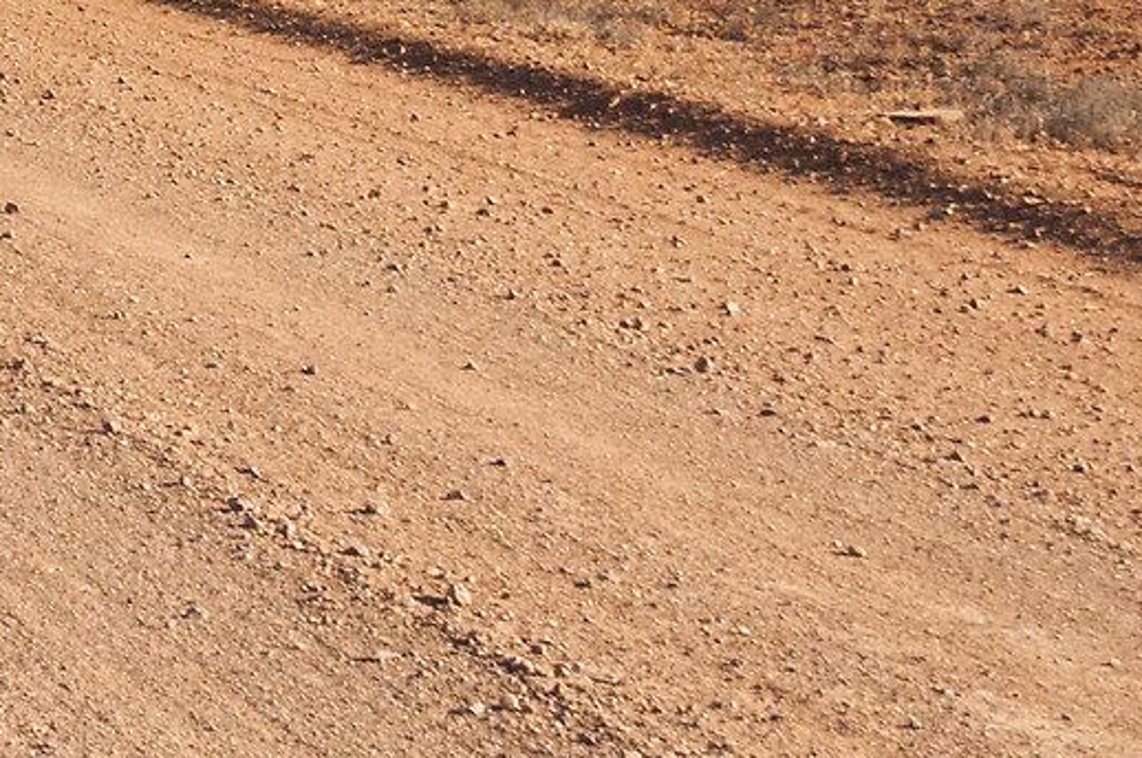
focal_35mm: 125
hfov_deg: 14.0
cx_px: -1082
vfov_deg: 10.6
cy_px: -310
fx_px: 3960
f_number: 8
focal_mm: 18
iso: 1600
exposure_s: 1/4000
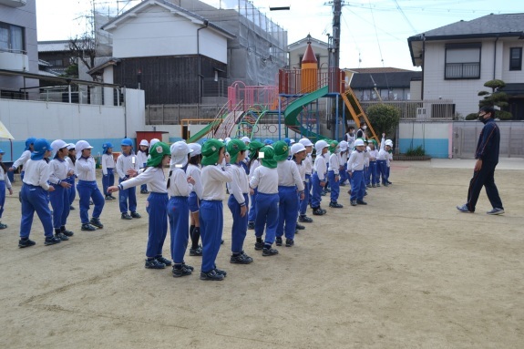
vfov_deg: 36.9
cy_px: 174
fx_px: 524
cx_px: 262
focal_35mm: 36
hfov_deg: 53.1
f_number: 6.3
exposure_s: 1/160
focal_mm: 24
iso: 100
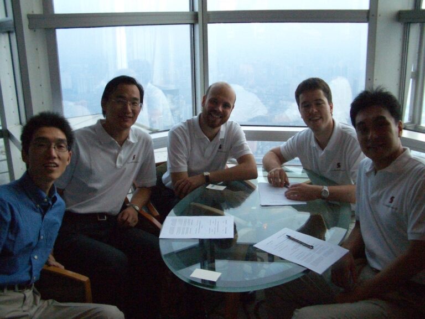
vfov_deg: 40.7
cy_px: 160
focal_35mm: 35
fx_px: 430
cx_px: 212
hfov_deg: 52.6
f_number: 2.6
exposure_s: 1/100
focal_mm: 5.8
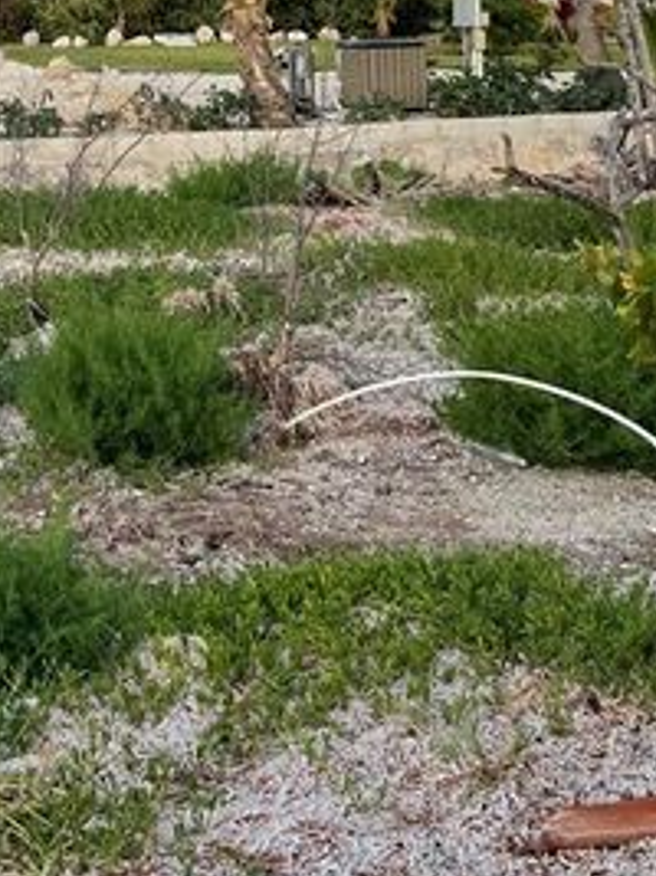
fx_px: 1644
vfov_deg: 27.4
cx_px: 125
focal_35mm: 65
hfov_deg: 22.3
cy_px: -74
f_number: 1.6
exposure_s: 1/1233
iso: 32
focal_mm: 4.2
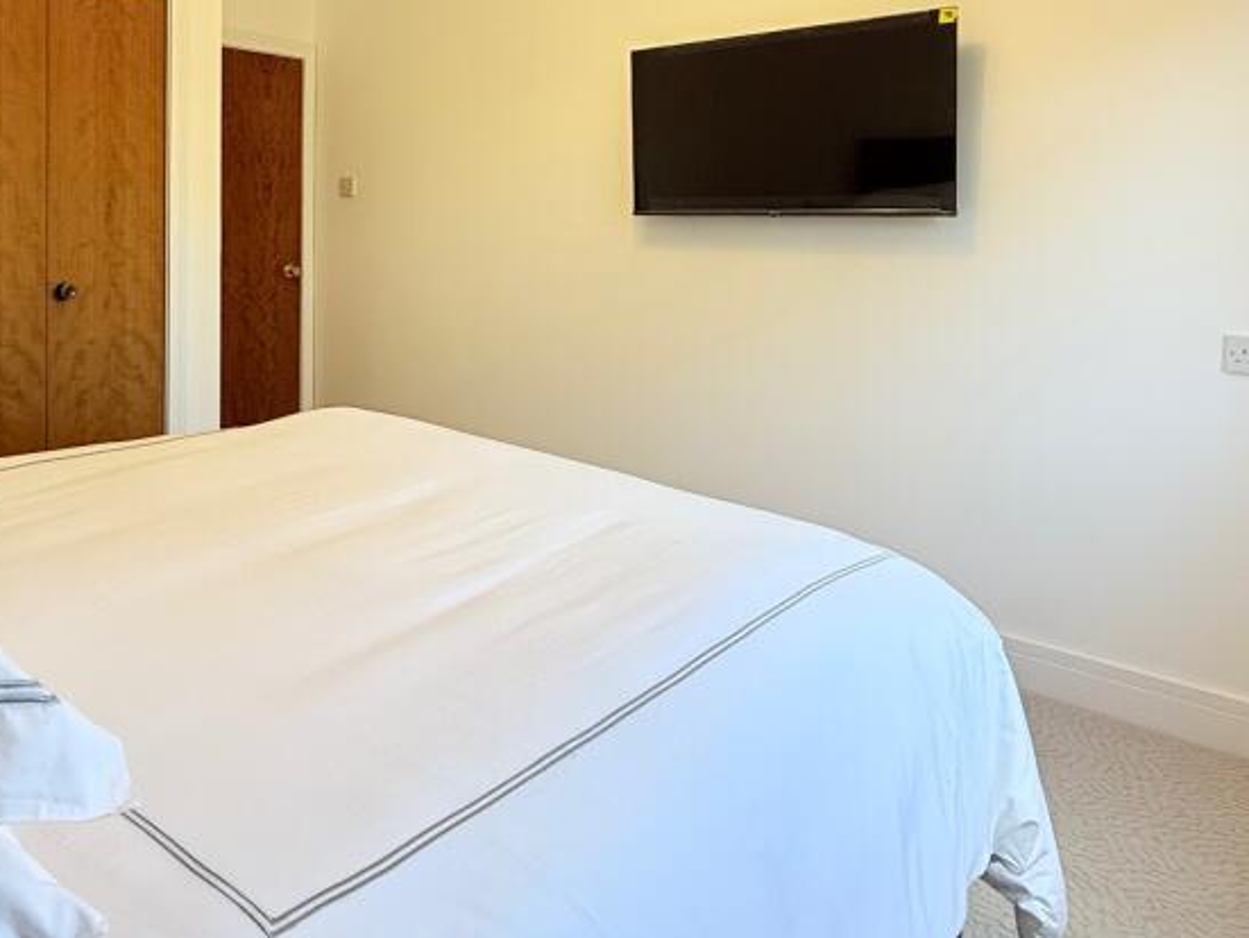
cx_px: 383
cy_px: 236
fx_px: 939
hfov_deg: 64.9
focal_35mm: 26
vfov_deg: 50.9
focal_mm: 2.22
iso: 200
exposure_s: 1/99
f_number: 2.2
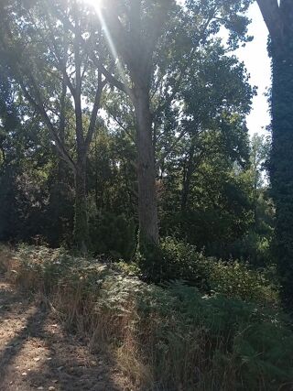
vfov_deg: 69.4
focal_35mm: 25
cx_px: 146
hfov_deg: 54.9
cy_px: 196
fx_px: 282
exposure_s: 1/614
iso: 117
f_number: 2
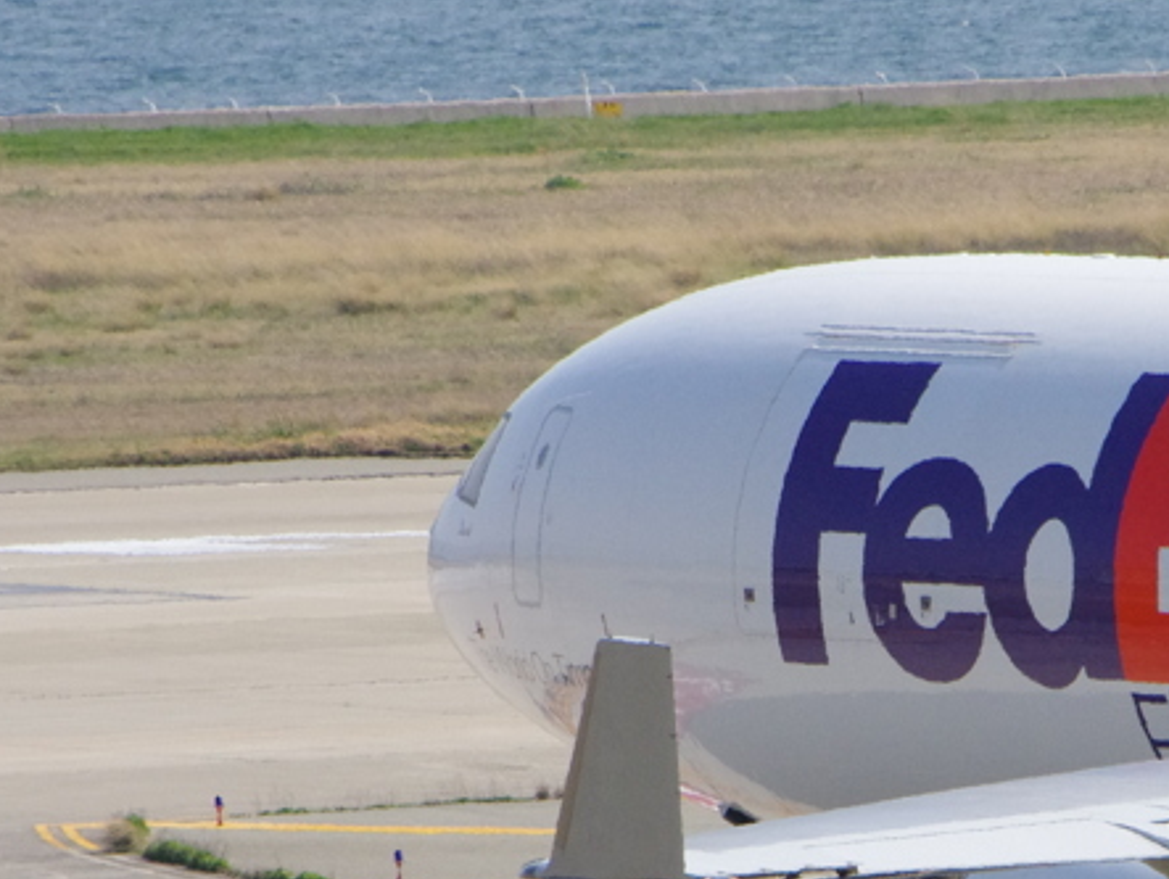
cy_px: 795
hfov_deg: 2.0
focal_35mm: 997
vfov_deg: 1.5
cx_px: 976
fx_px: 33697
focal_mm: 300
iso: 1600
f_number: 13
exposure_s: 1/1600
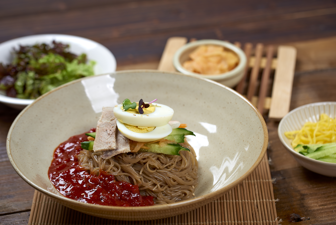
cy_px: 112
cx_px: 168
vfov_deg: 15.2
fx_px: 840
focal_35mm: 90
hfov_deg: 22.6
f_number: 5
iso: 125
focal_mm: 90
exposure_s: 1/160
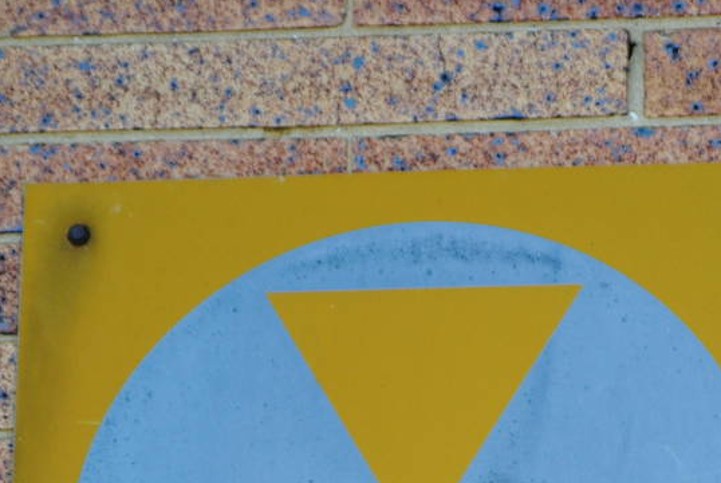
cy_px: 710
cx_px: 552
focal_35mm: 366
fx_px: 7338
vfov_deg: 3.8
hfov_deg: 5.6
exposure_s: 1/320
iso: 200
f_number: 4.2
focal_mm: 82
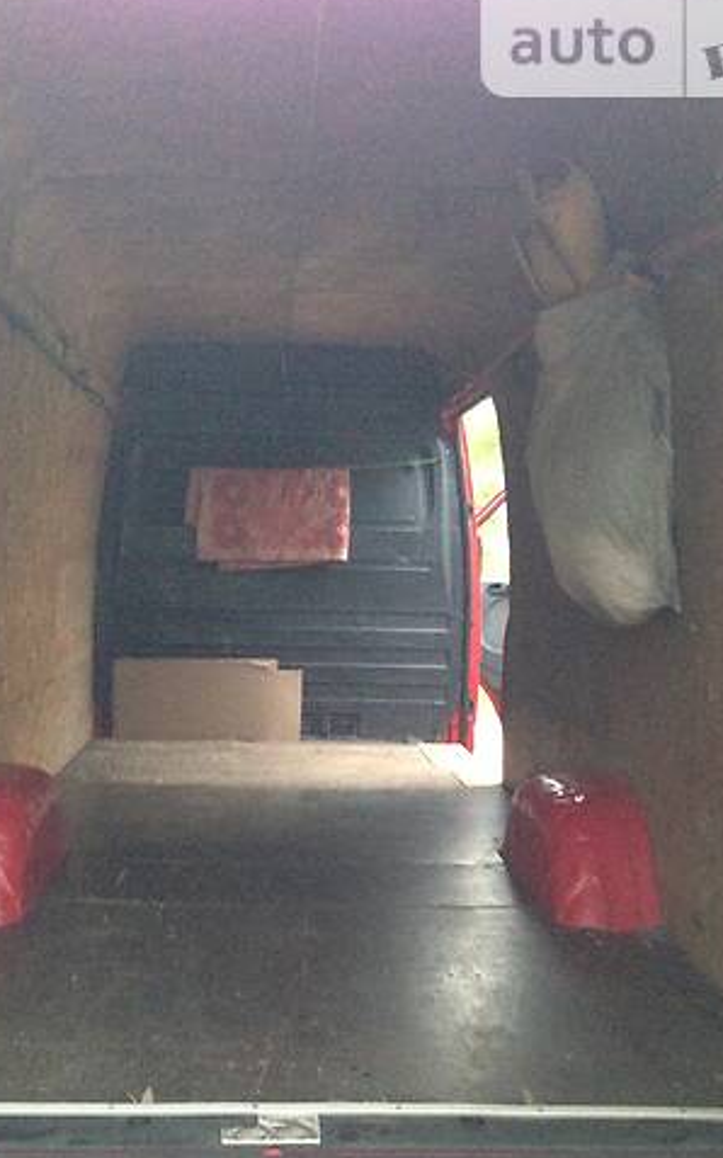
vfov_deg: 45.0
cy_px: 692
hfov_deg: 29.2
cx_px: 320
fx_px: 1388
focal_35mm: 44
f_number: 2.4
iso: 640
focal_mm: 4.1
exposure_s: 1/15
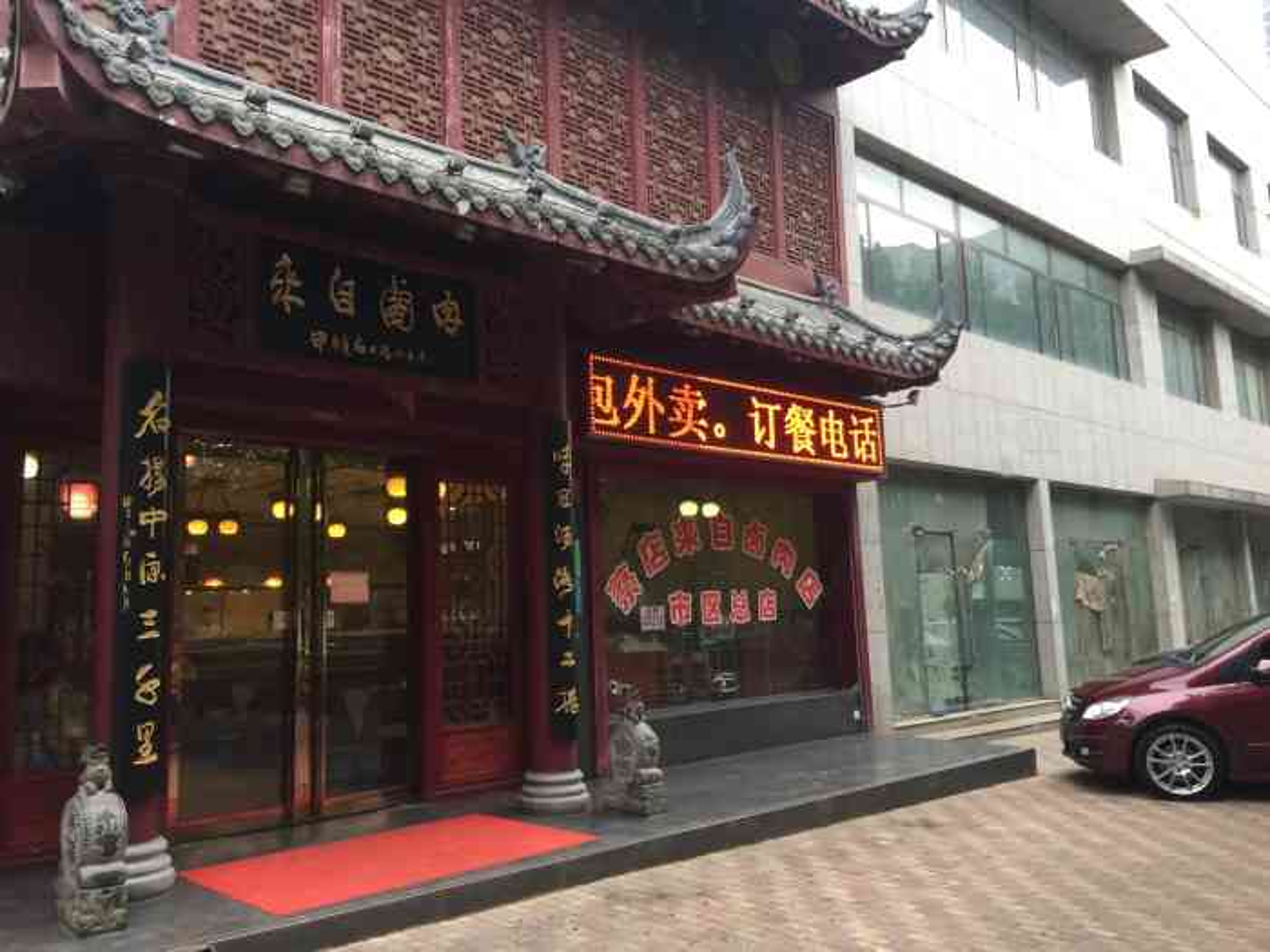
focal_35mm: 29
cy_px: 476
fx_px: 1064
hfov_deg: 61.7
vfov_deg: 48.2
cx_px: 635
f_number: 2.2
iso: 32
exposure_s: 1/33
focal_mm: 4.15
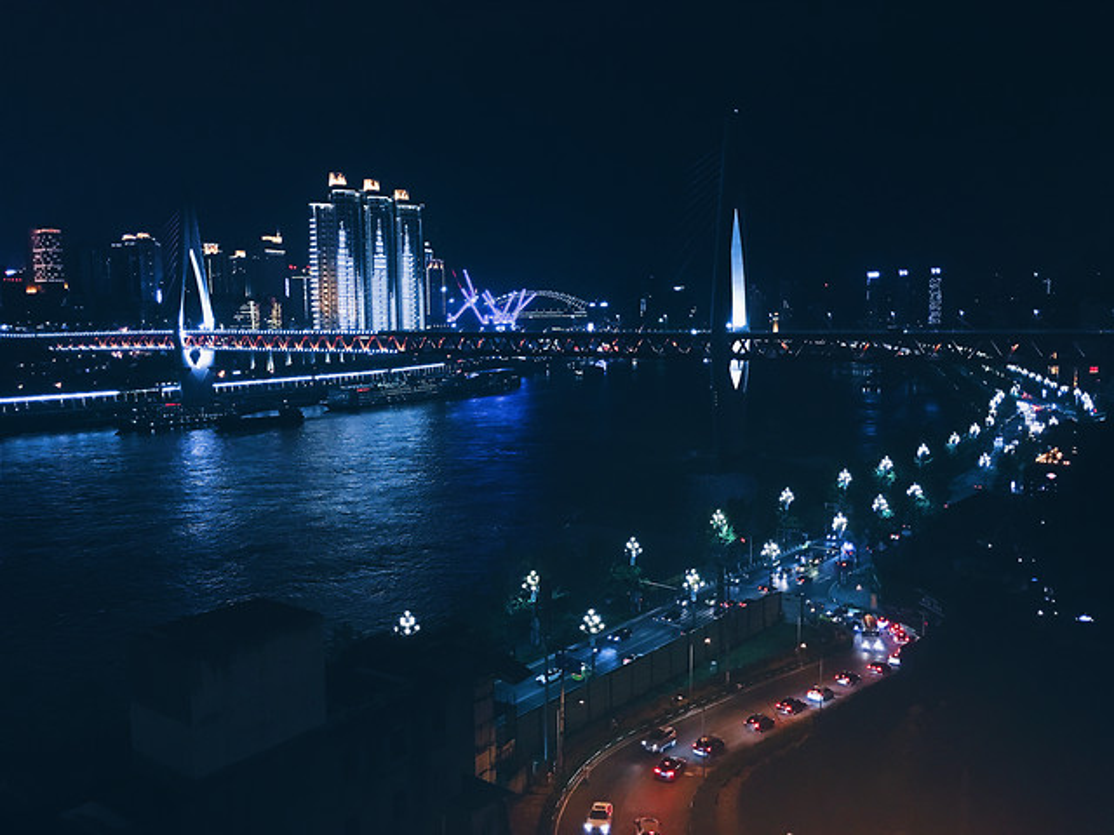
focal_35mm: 29
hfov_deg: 61.7
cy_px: 418
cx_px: 557
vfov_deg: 48.2
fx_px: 933
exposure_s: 1/8
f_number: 2.2
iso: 100
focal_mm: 4.15
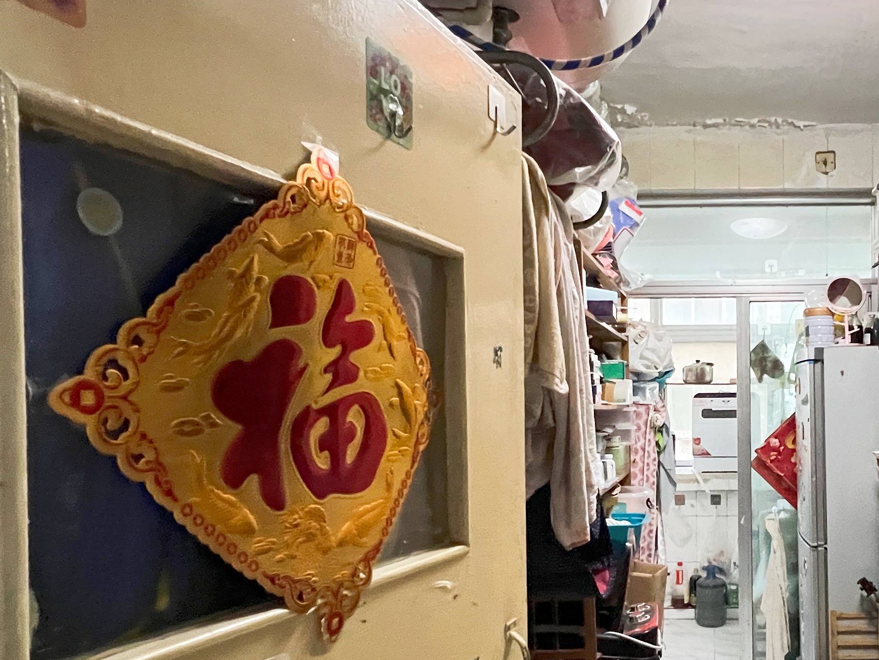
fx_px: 737
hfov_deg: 57.2
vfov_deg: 47.7
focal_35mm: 29
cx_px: 699
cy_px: 420
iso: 800
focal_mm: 1.57
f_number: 1.8
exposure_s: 1/50
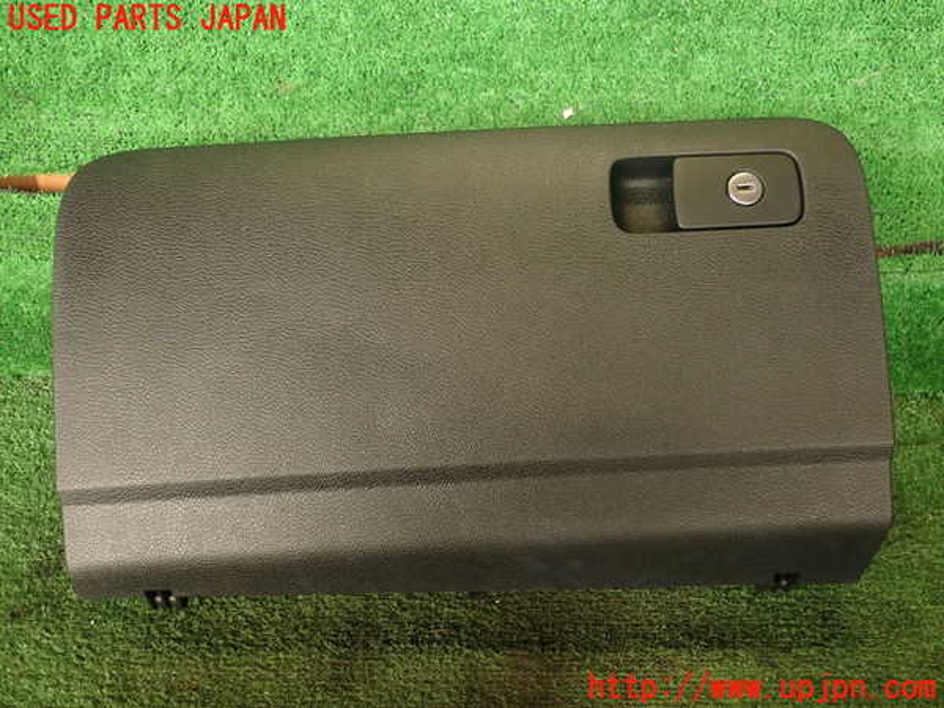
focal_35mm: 32
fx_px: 873
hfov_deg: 56.8
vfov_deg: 44.2
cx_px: 472
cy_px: 354
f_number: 2.4
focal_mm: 5.79
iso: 160
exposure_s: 1/60
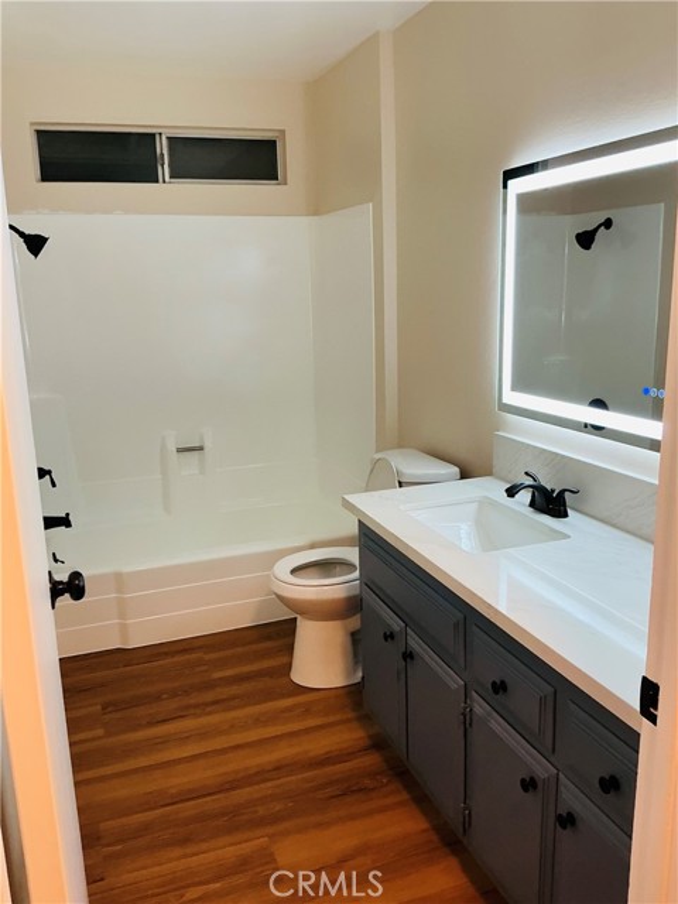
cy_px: 452
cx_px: 339
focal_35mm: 29
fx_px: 757
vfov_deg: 61.7
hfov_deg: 48.2
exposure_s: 1/60
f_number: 1.8
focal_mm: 3
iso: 125
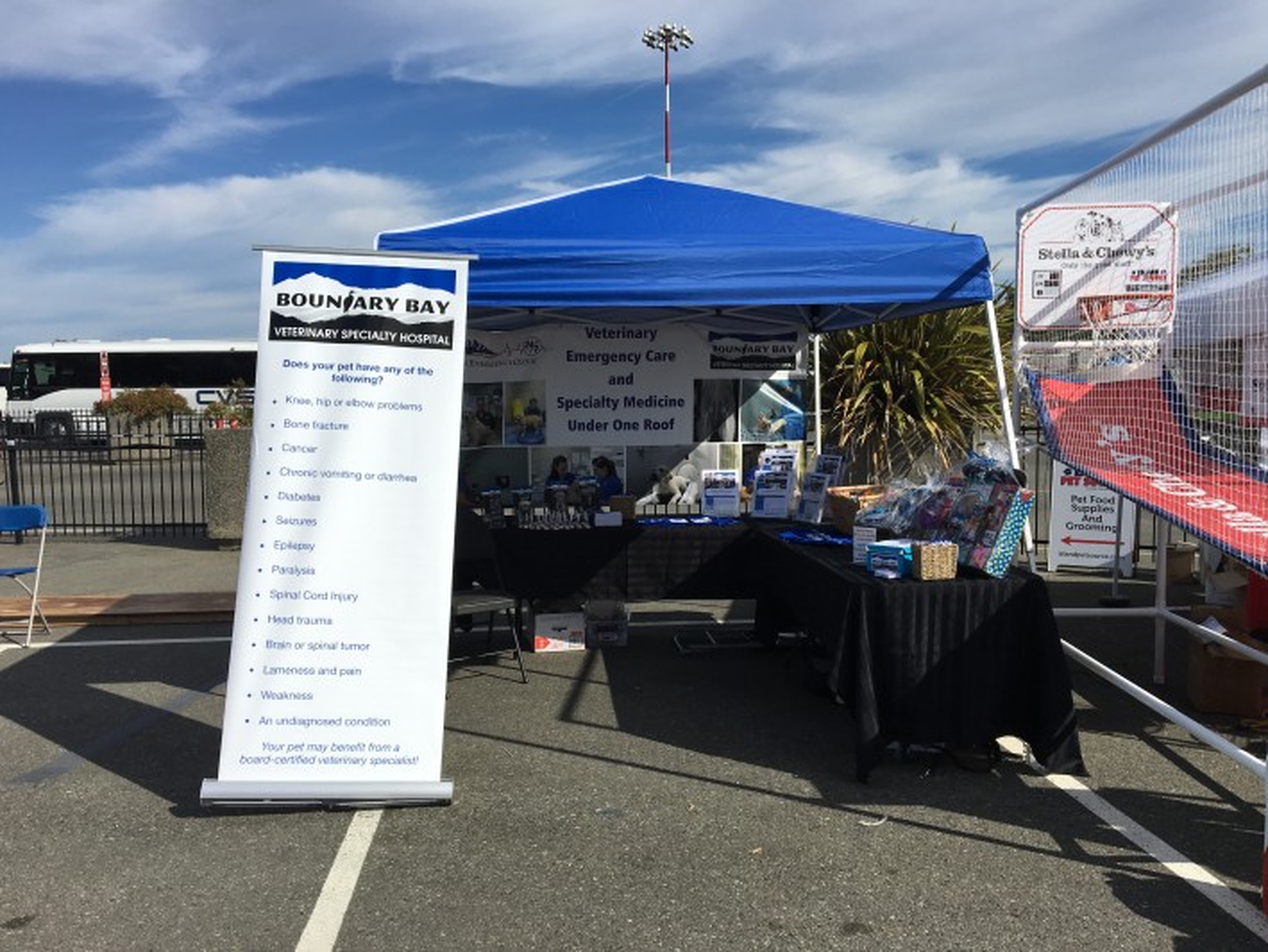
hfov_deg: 61.7
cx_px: 634
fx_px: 1062
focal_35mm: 29
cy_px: 476
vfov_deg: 48.2
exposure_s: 1/3497
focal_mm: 4.15
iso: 25
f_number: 2.2
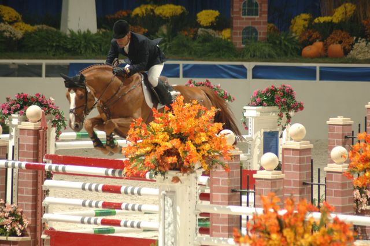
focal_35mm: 450
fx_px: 4619
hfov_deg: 4.6
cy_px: 123
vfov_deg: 3.0
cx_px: 185
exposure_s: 1/250
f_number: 5.6
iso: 400
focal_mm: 300
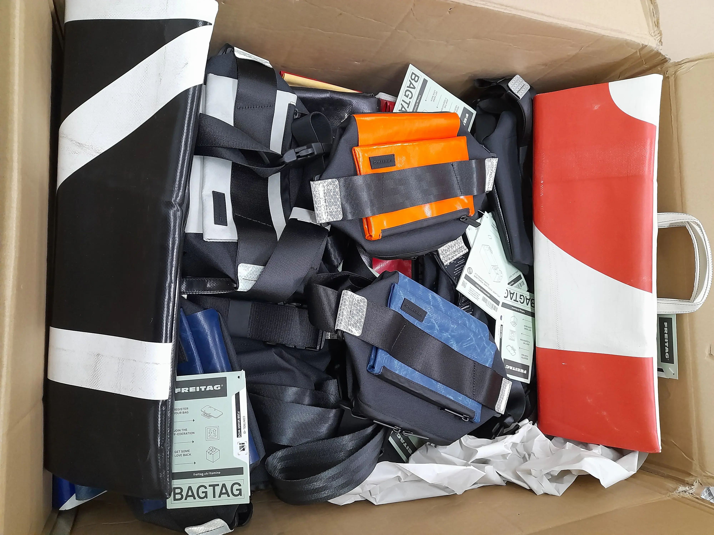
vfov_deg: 54.9
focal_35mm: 25
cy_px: 268
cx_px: 357
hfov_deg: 69.4
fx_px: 516
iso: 320
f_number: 2
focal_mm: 4.6
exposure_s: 1/33
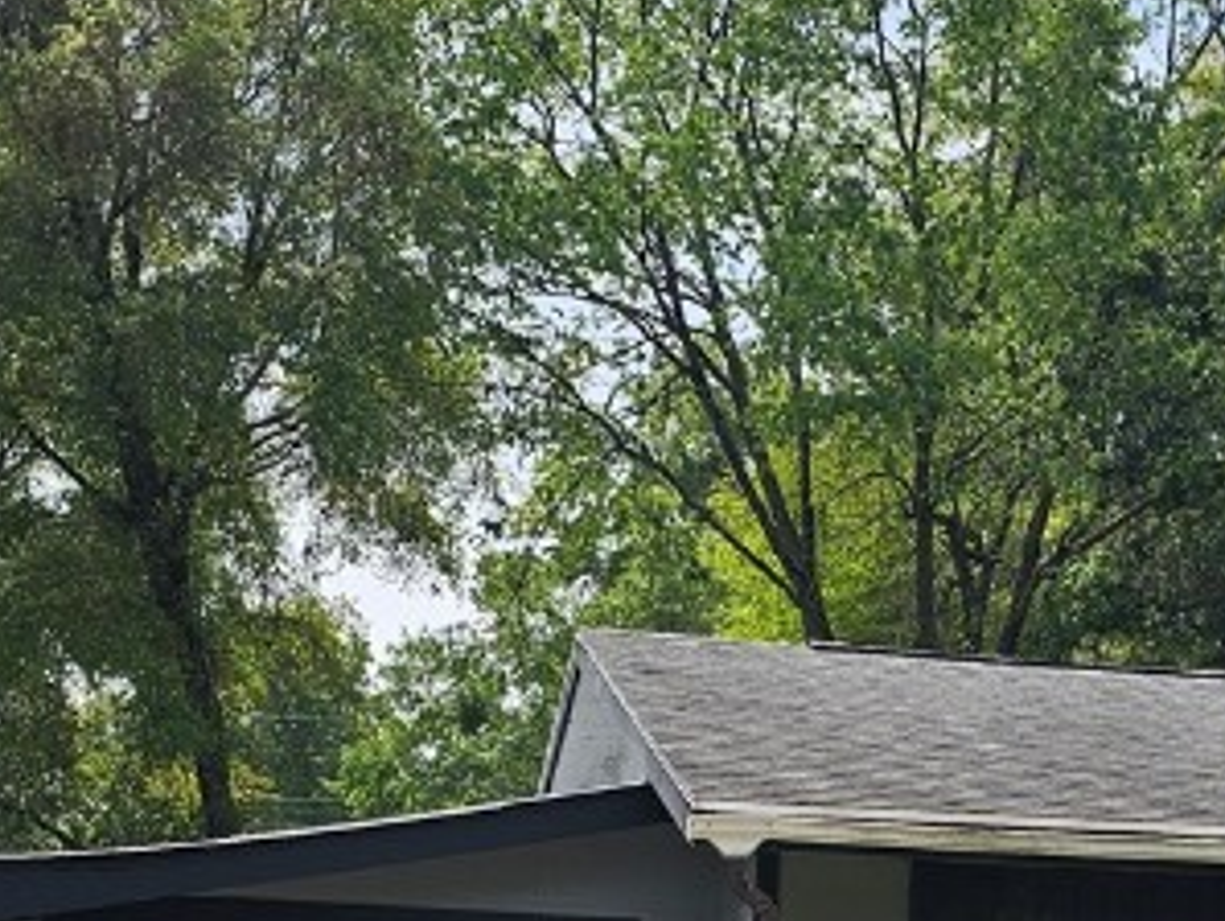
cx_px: 695
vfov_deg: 17.6
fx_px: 2798
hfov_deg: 24.7
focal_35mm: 79
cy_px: 1184
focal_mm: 6.3
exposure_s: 1/688
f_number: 1.7
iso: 10
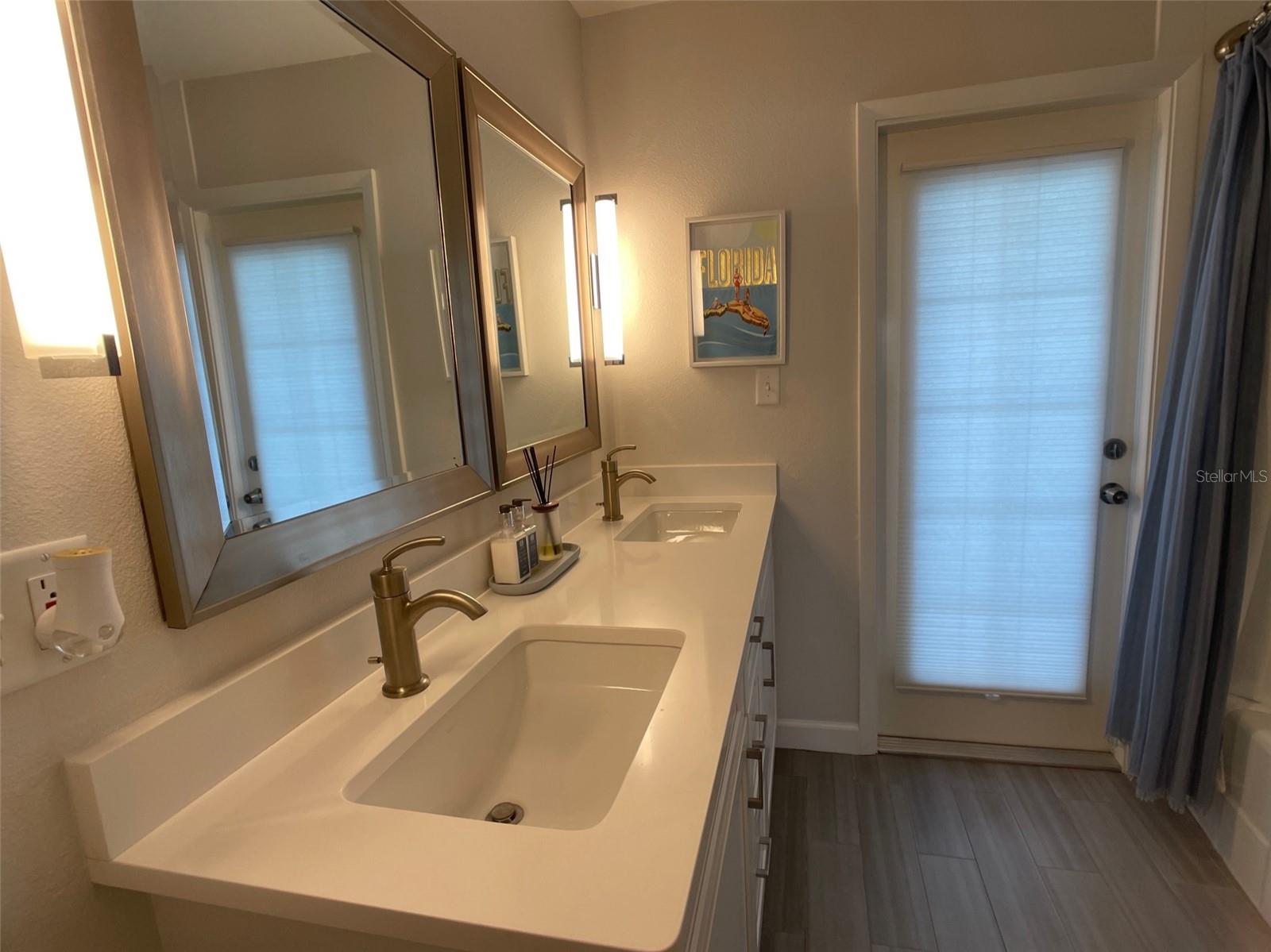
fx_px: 954
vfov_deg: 53.0
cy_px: 476
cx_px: 636
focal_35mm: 26
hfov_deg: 67.3
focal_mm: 4.2
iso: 50
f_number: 1.6
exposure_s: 1/120
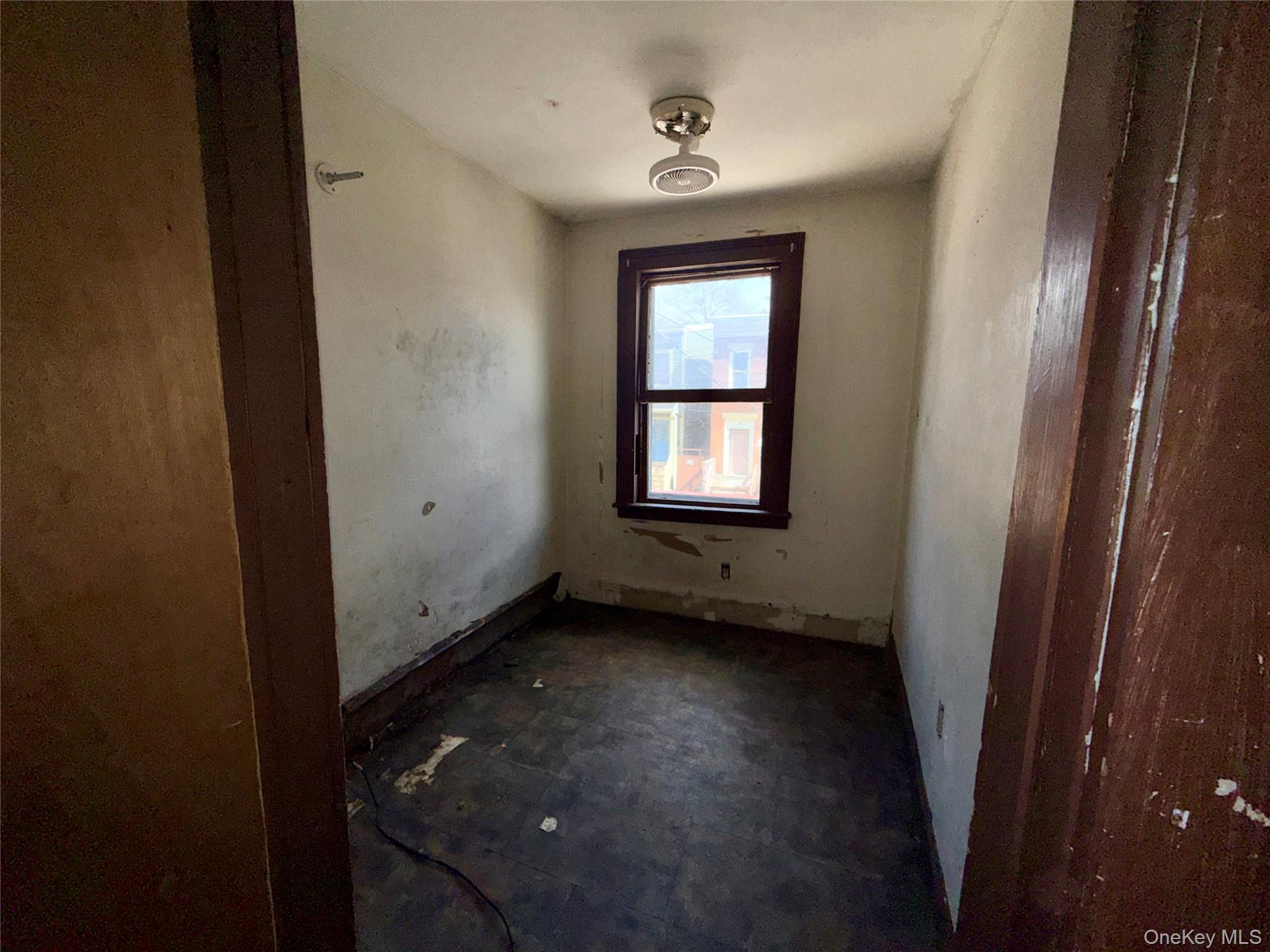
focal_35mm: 14
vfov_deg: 85.7
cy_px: 476
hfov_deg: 102.1
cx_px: 635
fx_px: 514
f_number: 2.2
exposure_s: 1/174
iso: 16
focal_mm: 2.22
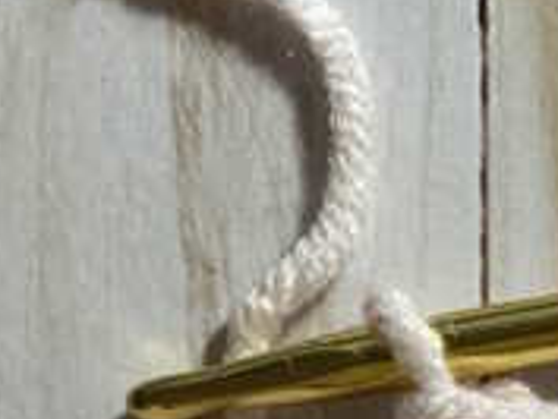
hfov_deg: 9.0
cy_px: 692
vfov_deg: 6.6
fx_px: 3549
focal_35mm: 220
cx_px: 299
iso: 80
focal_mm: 6
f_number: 2
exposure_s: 1/120
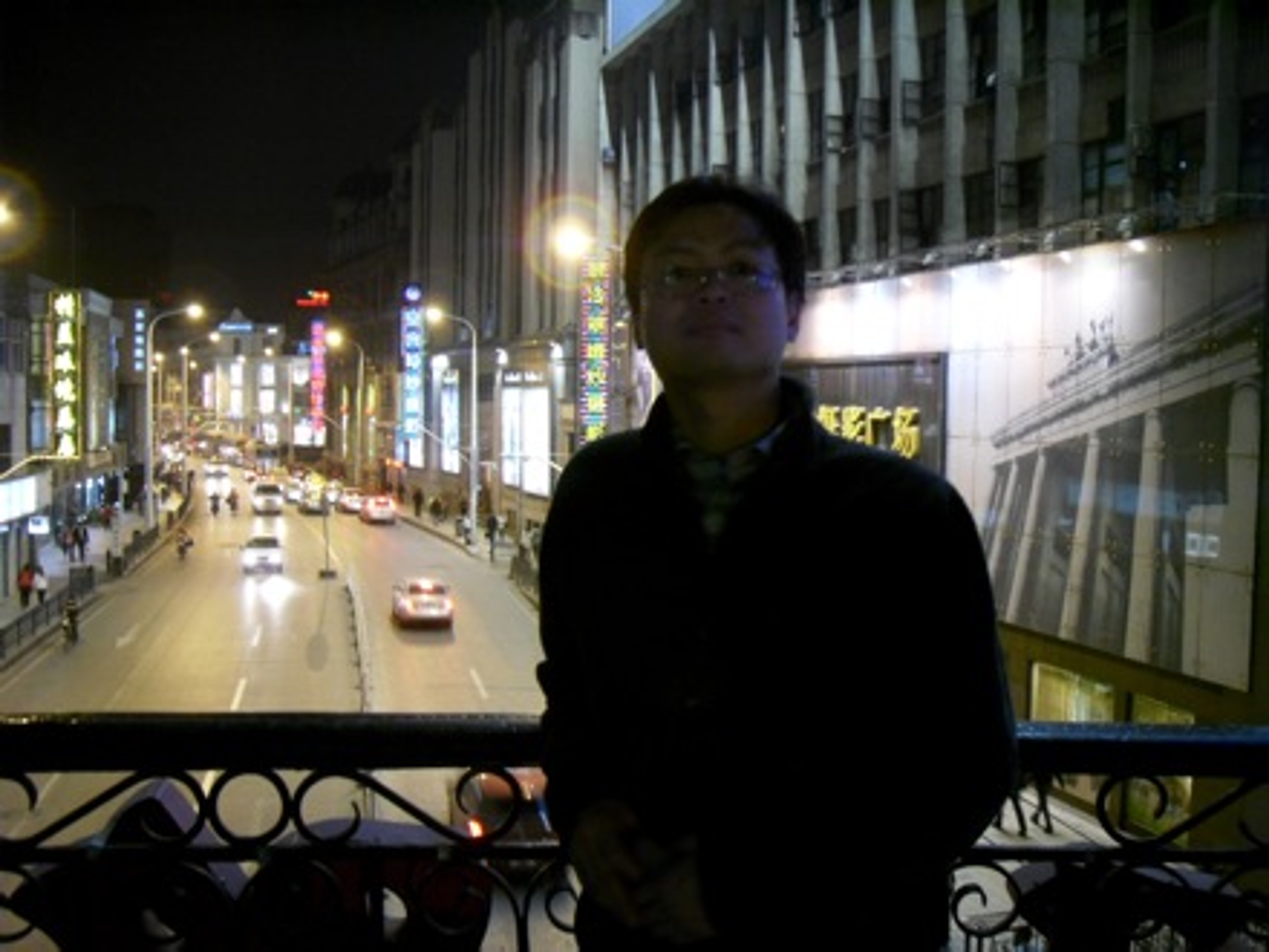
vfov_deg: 36.8
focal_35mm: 39
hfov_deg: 47.9
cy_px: 476
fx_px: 1430
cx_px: 634
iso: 200
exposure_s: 1/6
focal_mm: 6.6
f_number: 3.5
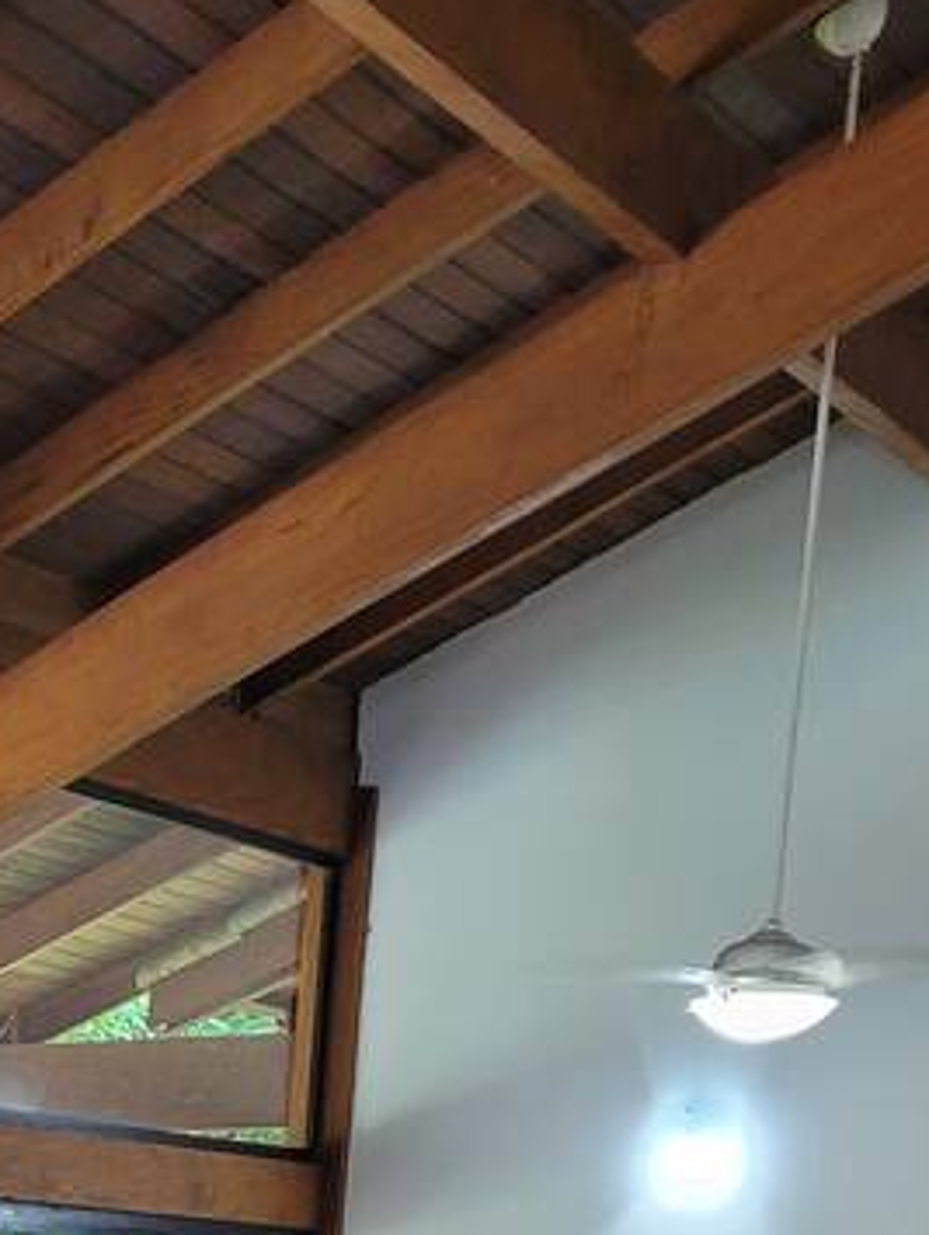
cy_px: 1809
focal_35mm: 79
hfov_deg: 17.8
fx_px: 2822
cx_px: -188
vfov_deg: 21.2
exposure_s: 1/60
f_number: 1.8
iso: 200
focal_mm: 5.4
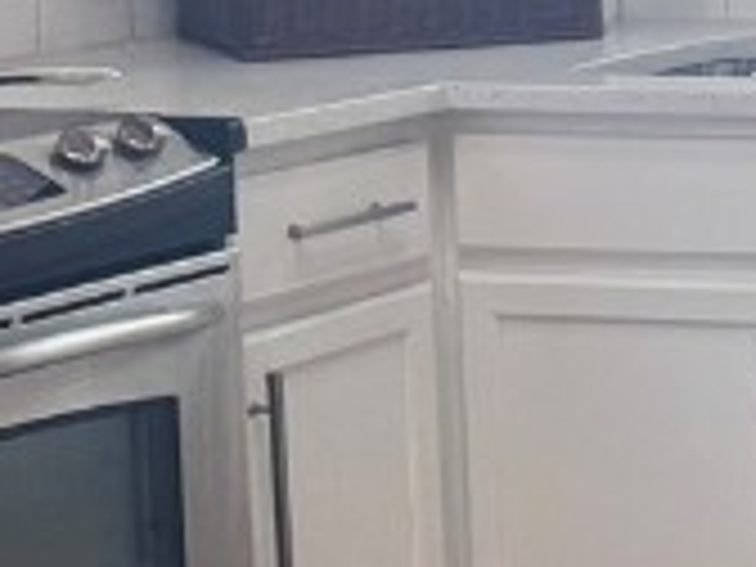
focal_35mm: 146
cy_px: -81
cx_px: 1827
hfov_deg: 11.2
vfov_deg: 10.0
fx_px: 3189
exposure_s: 1/120
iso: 160
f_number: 1.78
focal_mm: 6.76
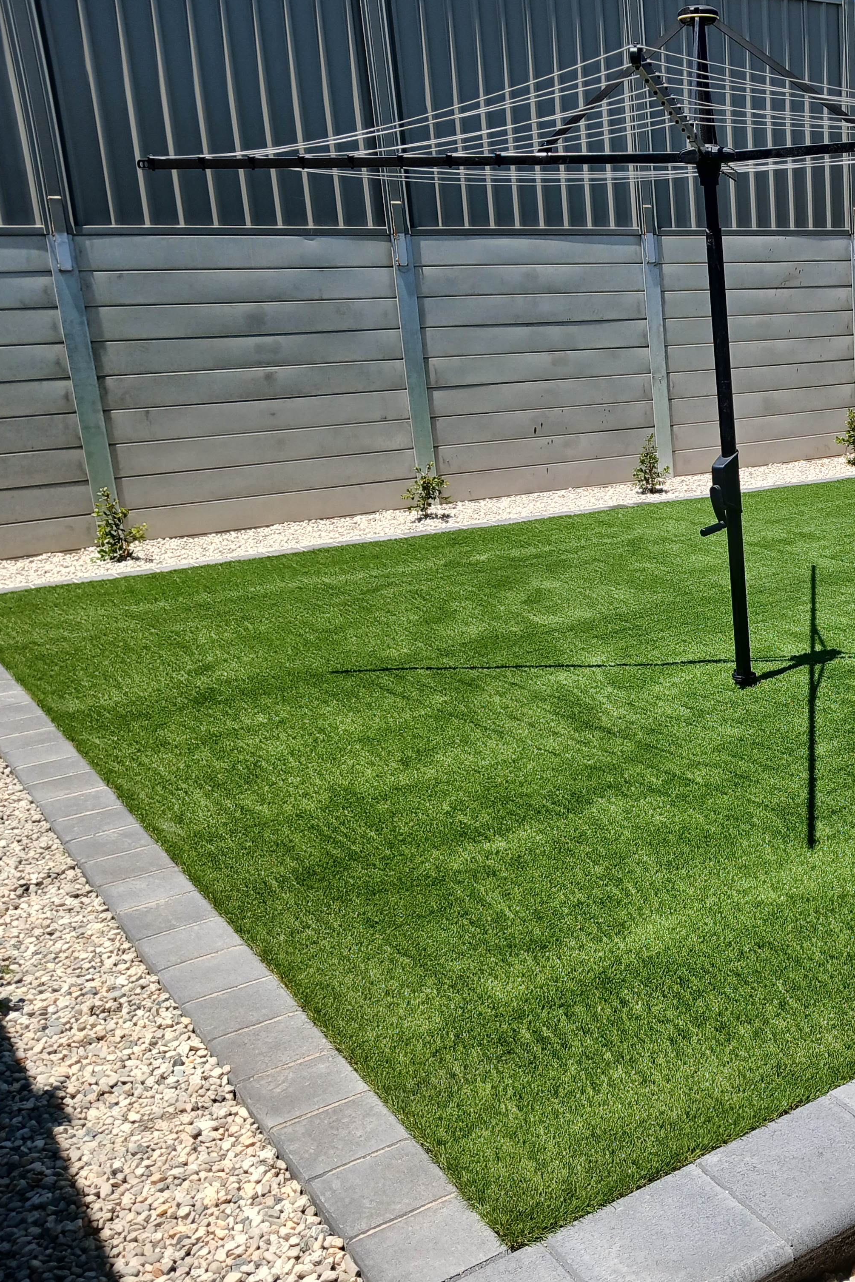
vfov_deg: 50.7
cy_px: 648
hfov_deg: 32.6
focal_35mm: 38
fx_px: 1354
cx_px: 824
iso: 20
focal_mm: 3.98
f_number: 1.8
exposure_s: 1/570
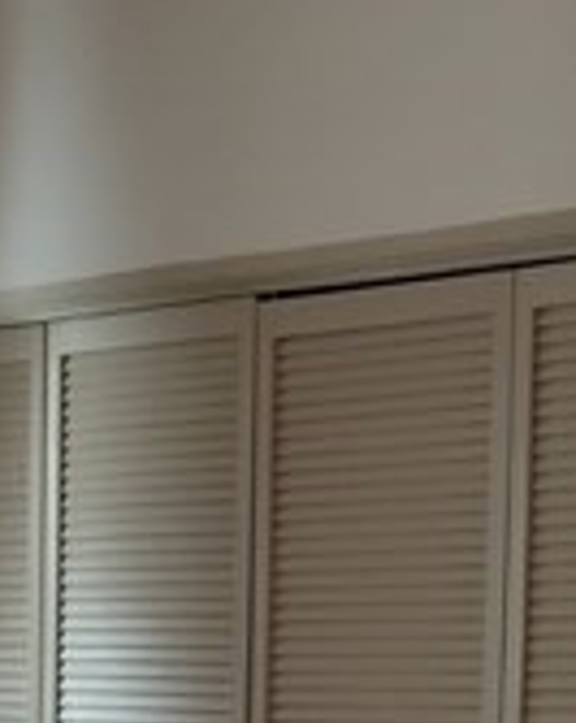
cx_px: -403
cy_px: 775
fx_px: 2051
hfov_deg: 14.4
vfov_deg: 19.3
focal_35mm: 96
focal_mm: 2.15
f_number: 2.2
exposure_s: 1/50
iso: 234
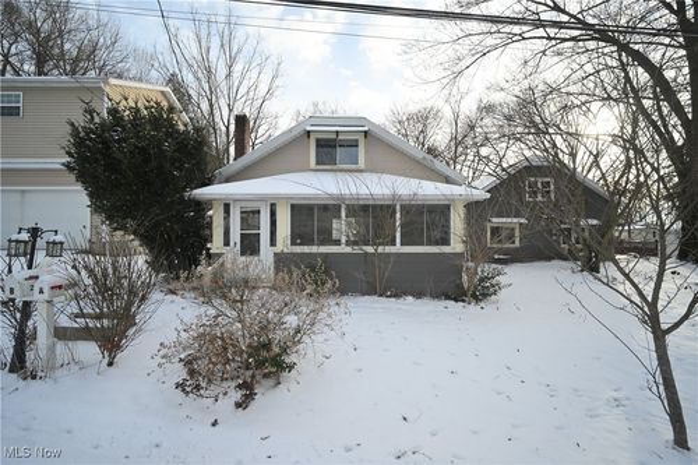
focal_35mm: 16
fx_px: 310
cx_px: 349
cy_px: 232
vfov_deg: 73.7
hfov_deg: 96.8
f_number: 6.3
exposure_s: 1/200
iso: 125
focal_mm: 16
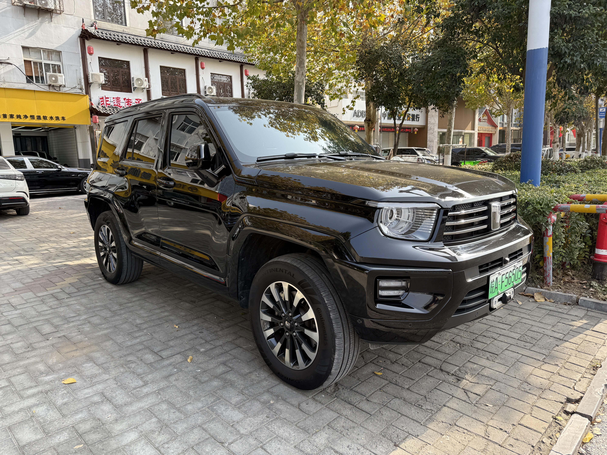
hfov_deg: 71.6
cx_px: 304
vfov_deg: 56.8
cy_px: 228
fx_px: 421
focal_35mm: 24
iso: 80
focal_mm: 6.76
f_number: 1.78
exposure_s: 1/831
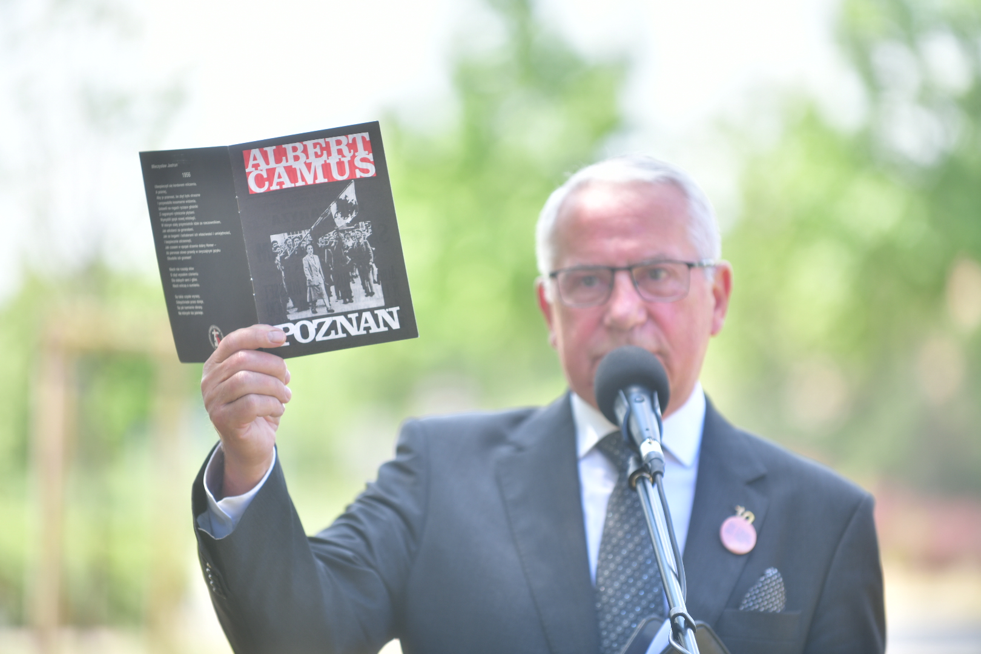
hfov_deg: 10.3
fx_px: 5450
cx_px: 490
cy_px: 327
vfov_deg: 6.9
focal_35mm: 200
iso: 100
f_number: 3.2
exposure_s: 1/250
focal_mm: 200
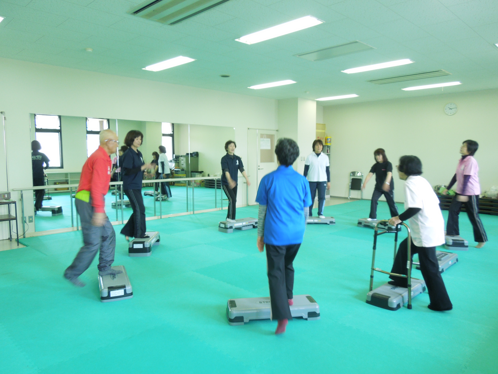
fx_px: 360
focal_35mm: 25
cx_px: 249
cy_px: 187
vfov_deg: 54.9
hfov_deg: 69.4
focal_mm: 4.5
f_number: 3.3
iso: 200
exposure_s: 1/30
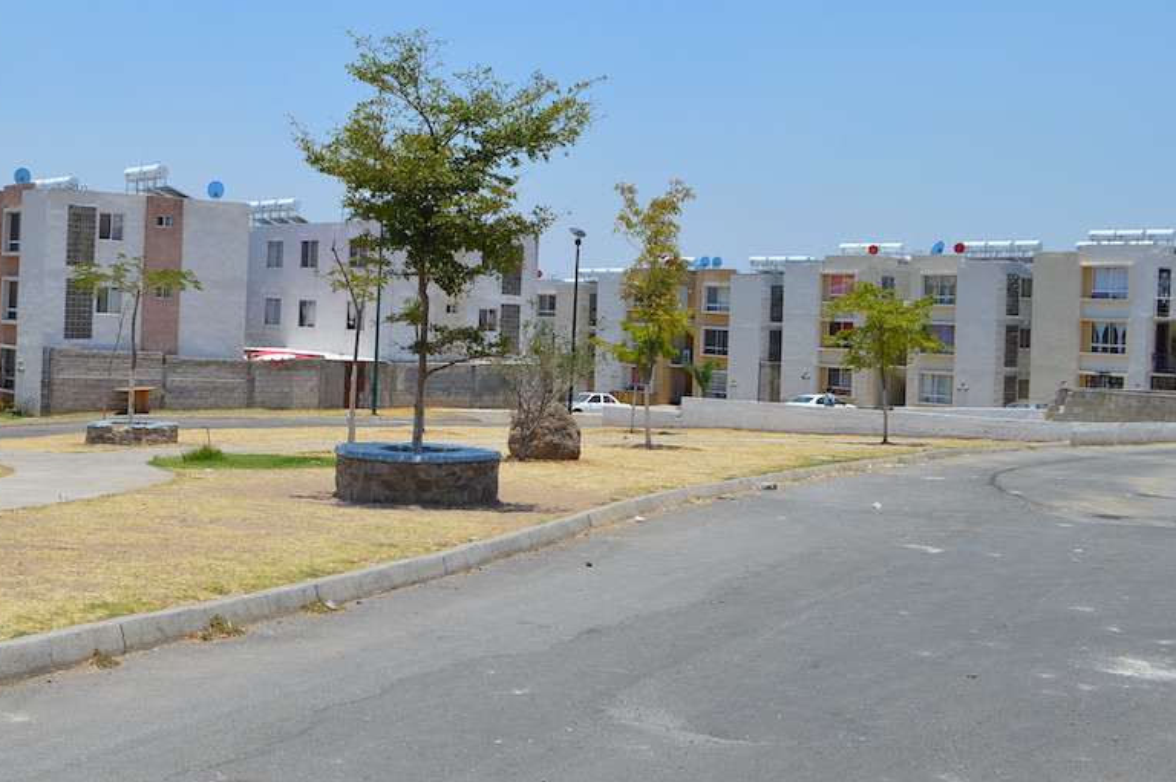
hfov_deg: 42.3
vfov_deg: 29.7
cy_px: 272
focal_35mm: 45
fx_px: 1469
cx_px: 296
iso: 100
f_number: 9
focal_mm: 18
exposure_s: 1/320
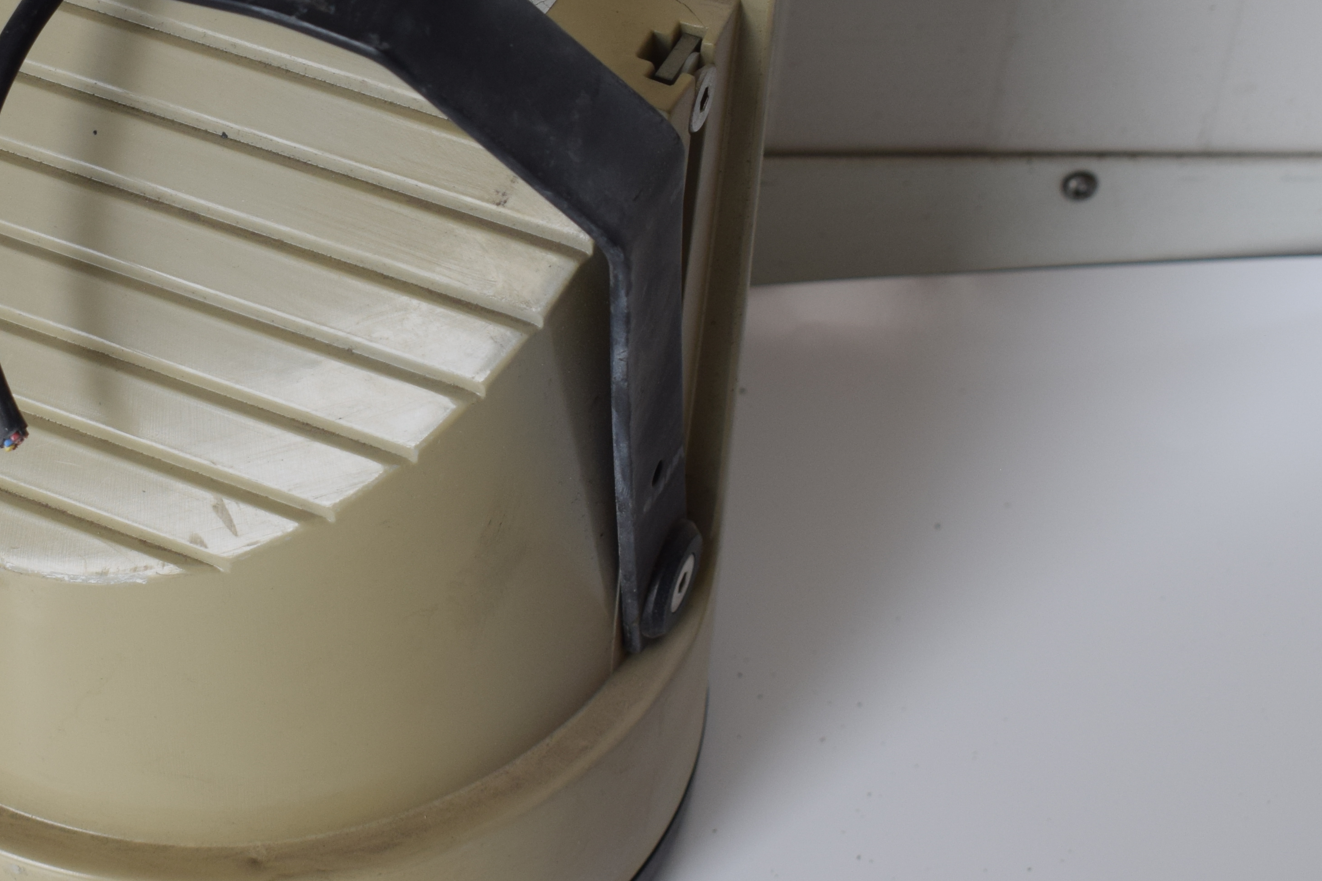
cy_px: 267
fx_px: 3415
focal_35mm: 93
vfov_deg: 14.7
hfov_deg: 21.6
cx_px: 212
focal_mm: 30
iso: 400
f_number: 7.1
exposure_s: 1/200
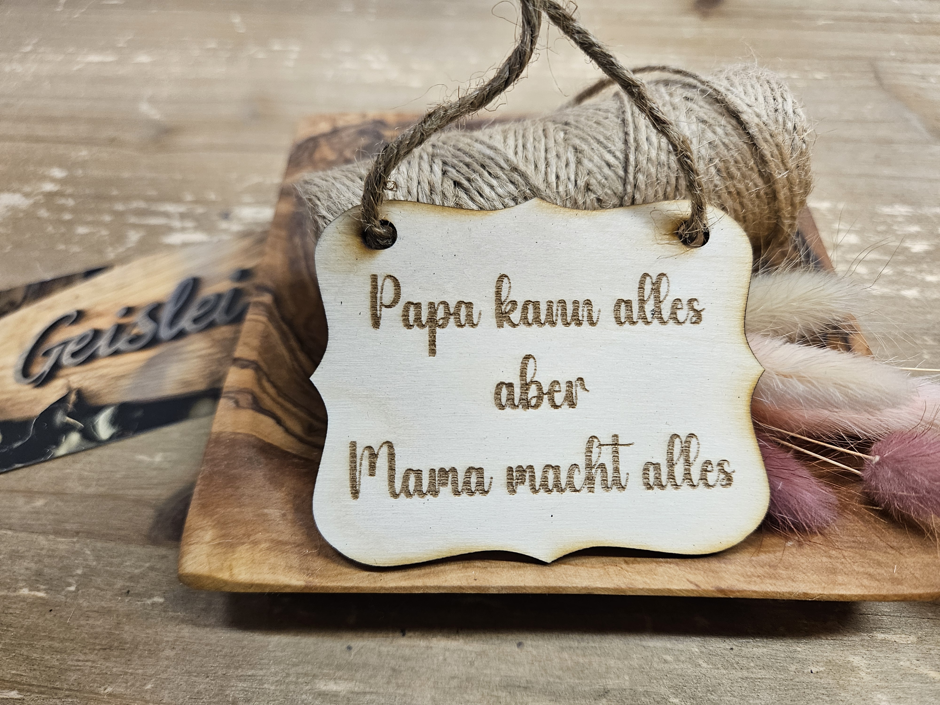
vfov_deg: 58.9
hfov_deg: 73.9
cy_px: 352
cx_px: 470
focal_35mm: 23
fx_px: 625
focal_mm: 5.4
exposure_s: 1/100
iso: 320
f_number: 1.8
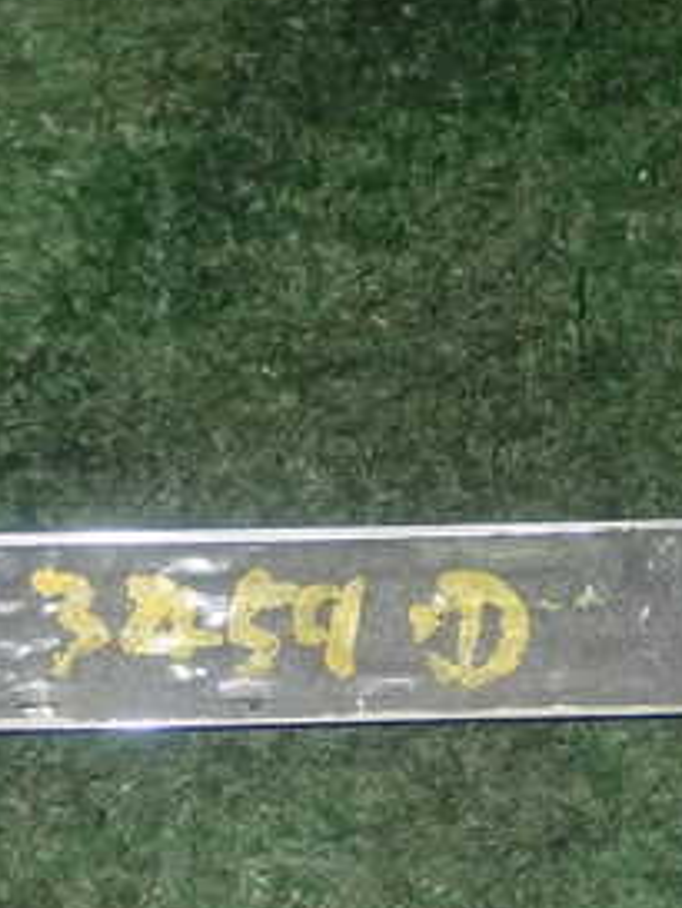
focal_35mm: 90
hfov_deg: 16.4
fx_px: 2362
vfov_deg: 21.7
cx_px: 343
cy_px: 589
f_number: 8
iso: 500
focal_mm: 7.31
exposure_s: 1/40
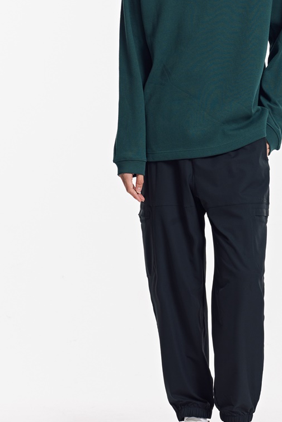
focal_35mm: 139
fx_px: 1632
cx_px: 199
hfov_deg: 9.9
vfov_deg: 14.7
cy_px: 111
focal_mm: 70
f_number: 11
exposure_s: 1/125
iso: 200
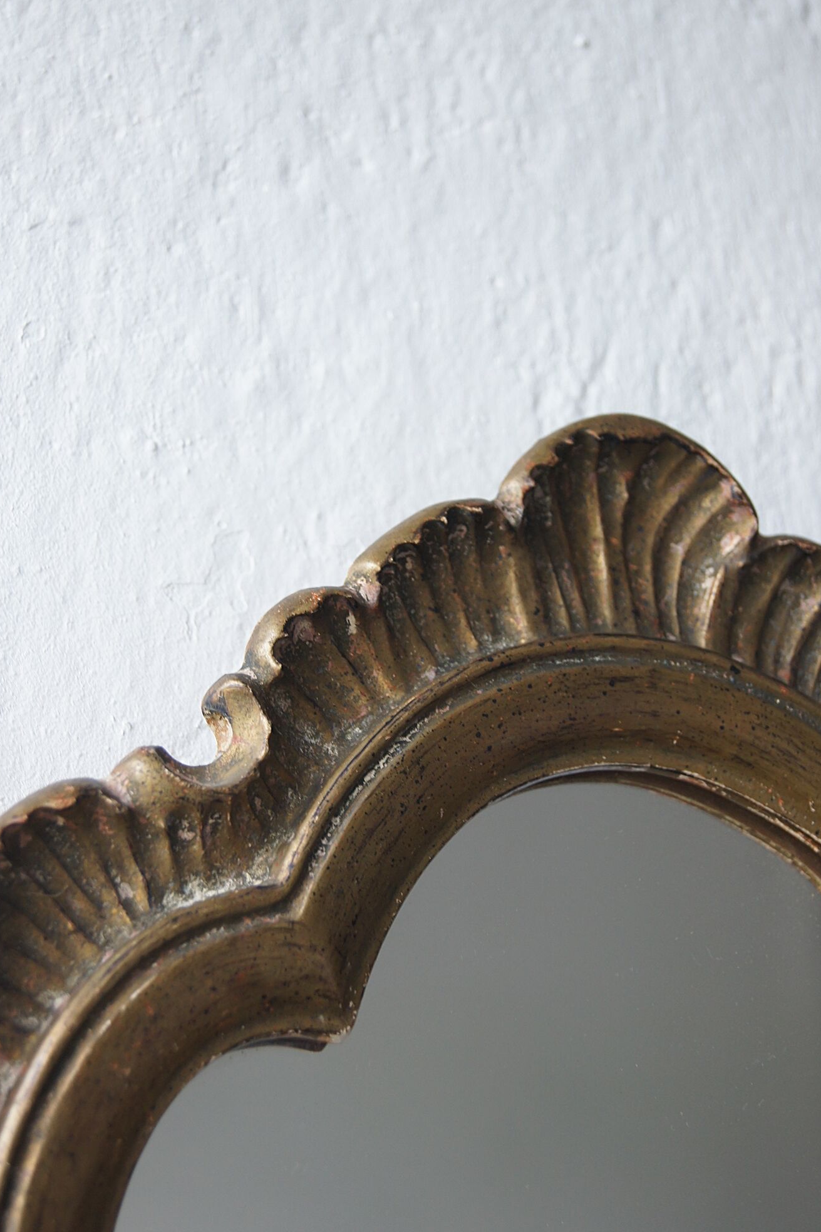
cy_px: 621
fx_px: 2087
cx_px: 410
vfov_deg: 32.9
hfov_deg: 22.3
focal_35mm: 61
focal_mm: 40
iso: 400
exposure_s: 1/25
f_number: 5.6
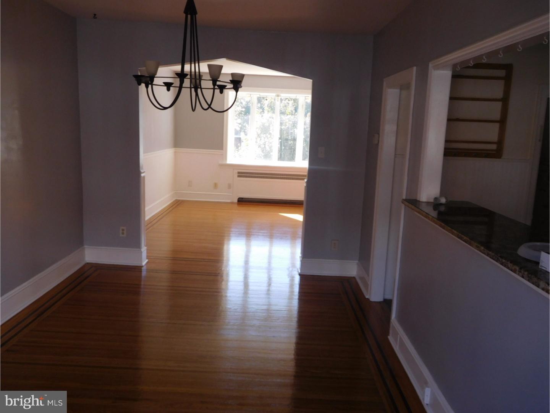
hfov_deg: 63.4
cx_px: 275
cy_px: 206
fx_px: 445
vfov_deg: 49.7
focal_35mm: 28
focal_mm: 5
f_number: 3.5
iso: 125
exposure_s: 1/100
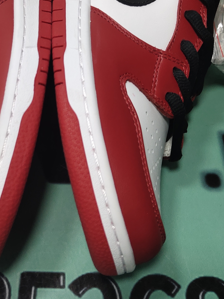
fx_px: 535
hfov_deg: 23.3
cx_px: 42
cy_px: 69
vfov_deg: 30.6
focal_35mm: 62
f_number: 1.79
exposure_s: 1/100
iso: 67
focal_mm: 4.35
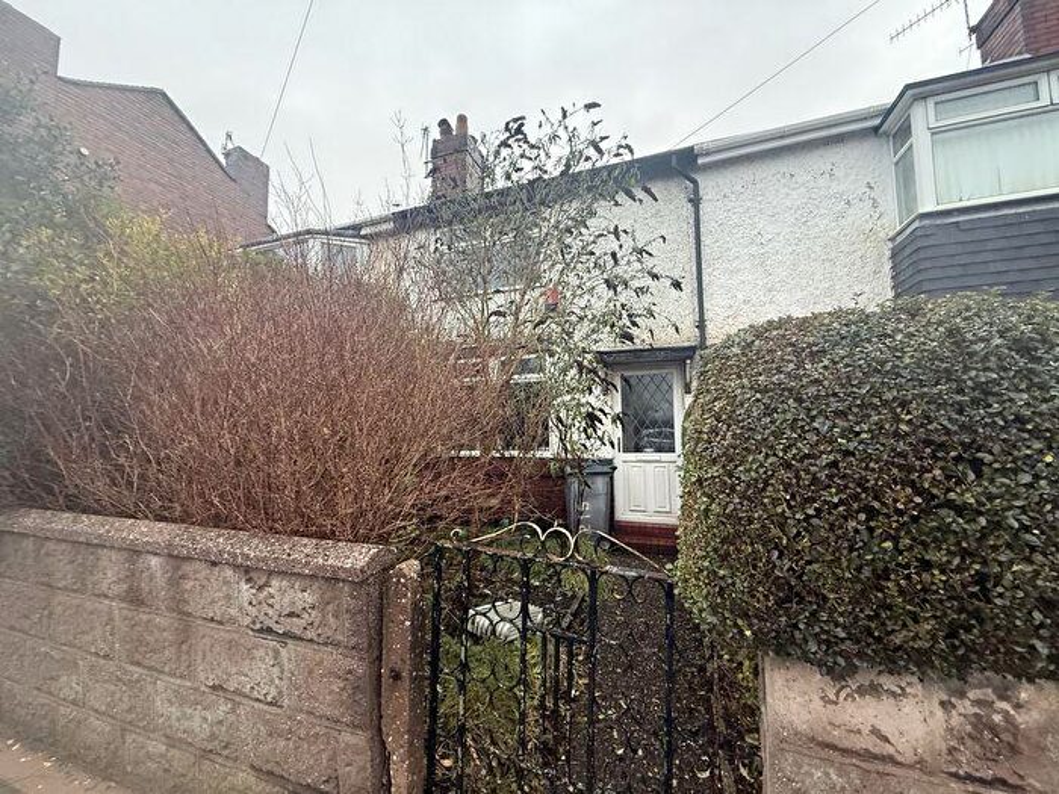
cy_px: 397
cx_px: 530
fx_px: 428
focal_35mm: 14
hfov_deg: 102.1
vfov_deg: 85.7
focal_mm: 2.22
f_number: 2.2
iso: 250
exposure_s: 1/99
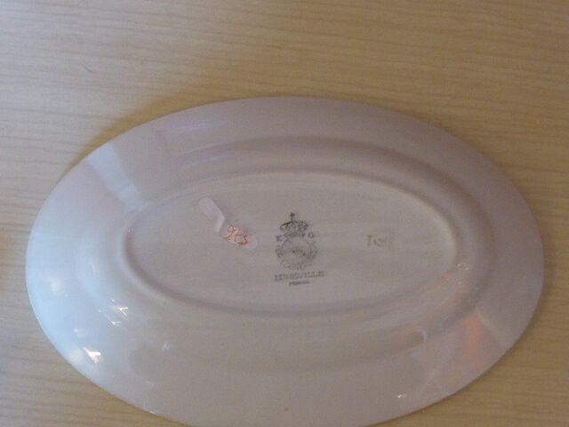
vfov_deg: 21.3
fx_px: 1134
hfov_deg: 28.2
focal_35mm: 69
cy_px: 214
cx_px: 284
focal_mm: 11.7
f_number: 4.9
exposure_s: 1/6
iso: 400
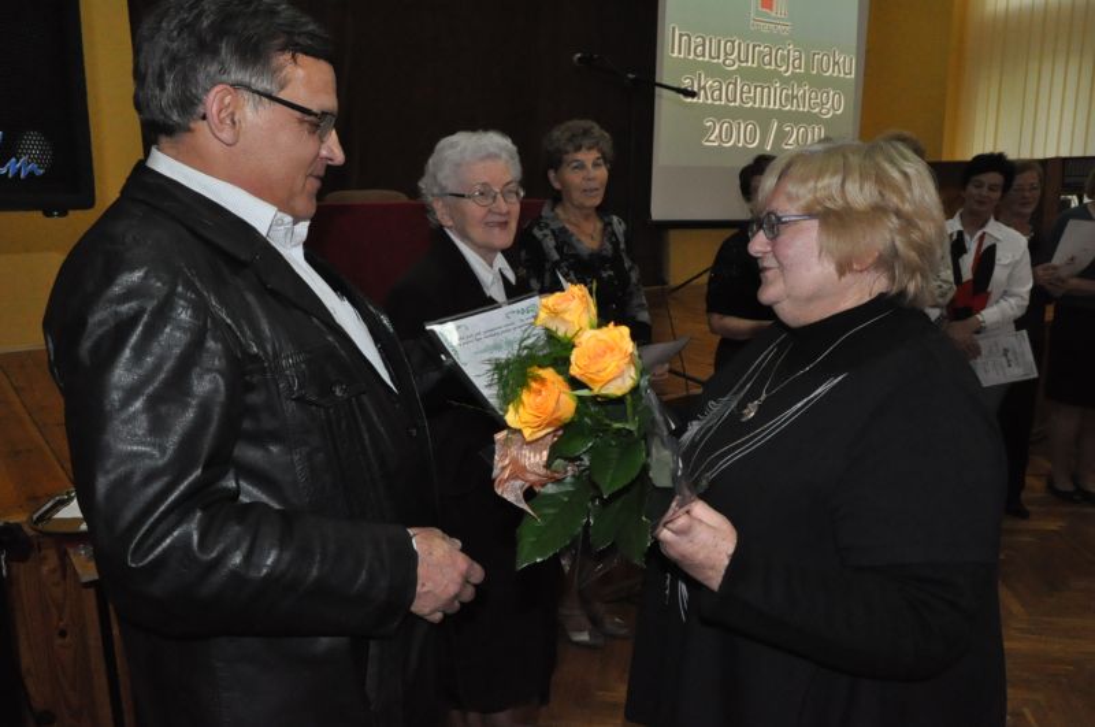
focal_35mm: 28
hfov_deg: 64.6
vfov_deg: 45.5
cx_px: 548
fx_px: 866
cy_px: 364
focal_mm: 19
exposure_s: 1/160
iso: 3200
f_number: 9
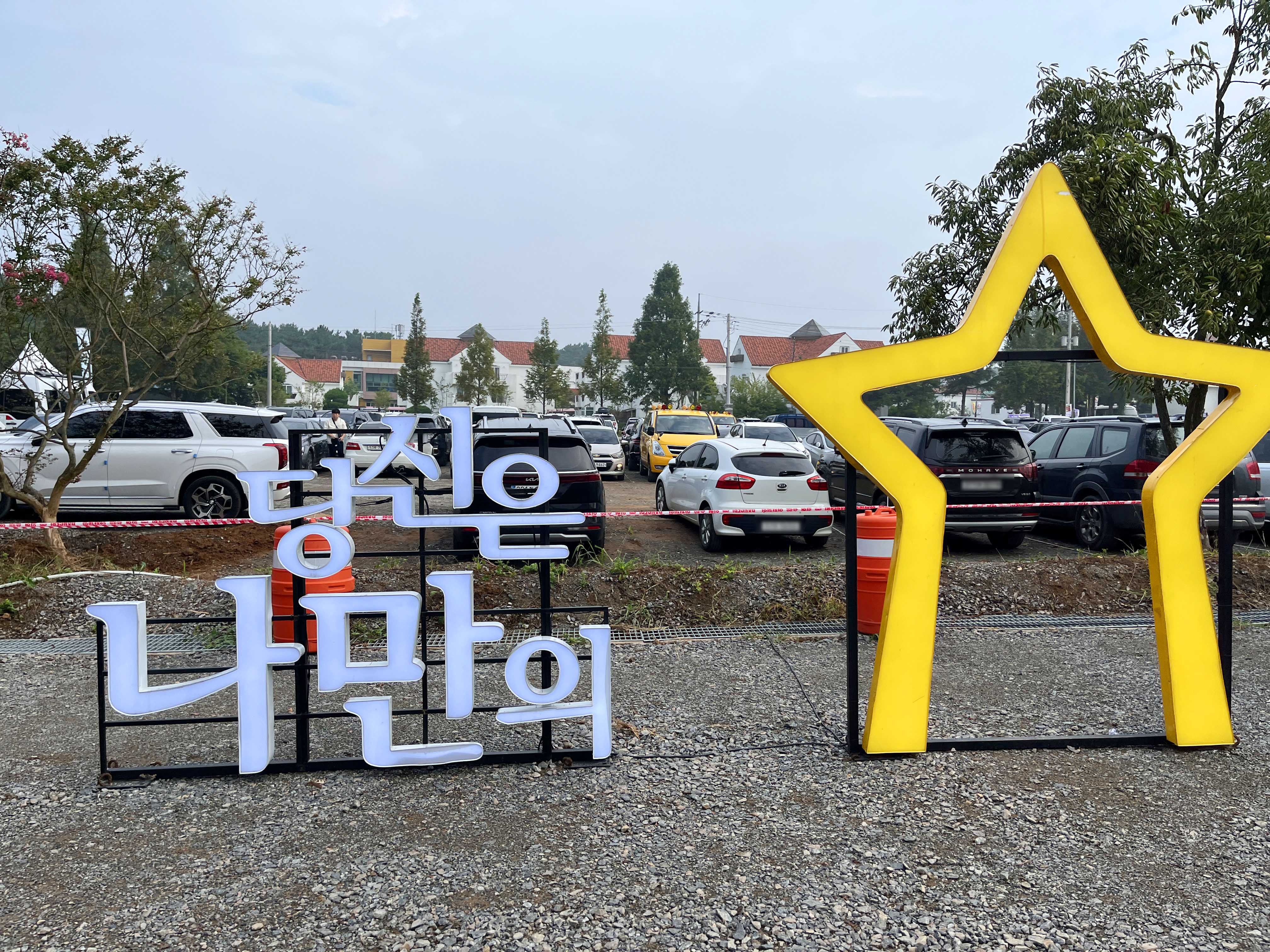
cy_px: 476
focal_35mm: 26
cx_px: 635
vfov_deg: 53.1
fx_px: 954
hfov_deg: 67.3
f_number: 1.6
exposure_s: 1/1721
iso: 50
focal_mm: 5.1
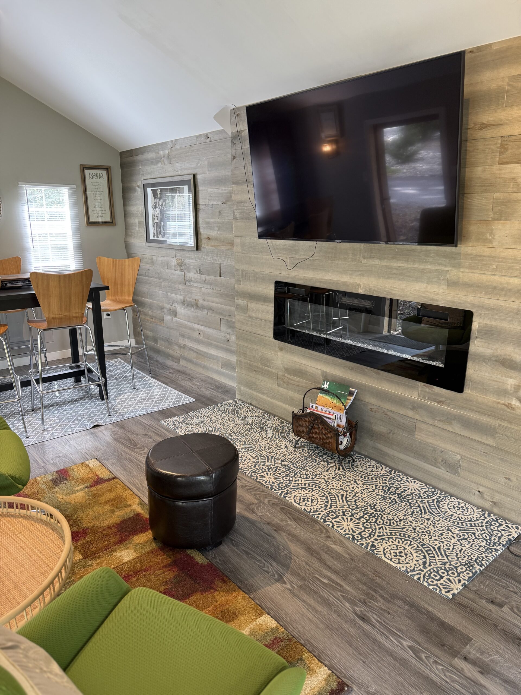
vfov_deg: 71.6
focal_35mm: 24
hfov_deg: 56.8
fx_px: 482
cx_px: 260
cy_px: 348
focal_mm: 6.76
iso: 125
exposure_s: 1/60
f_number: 1.78
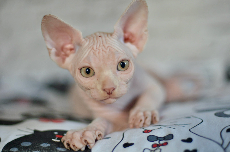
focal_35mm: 75
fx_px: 479
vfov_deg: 18.1
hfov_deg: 27.0
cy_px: 76
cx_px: 115
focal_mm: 50
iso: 800
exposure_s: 1/500
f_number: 1.4
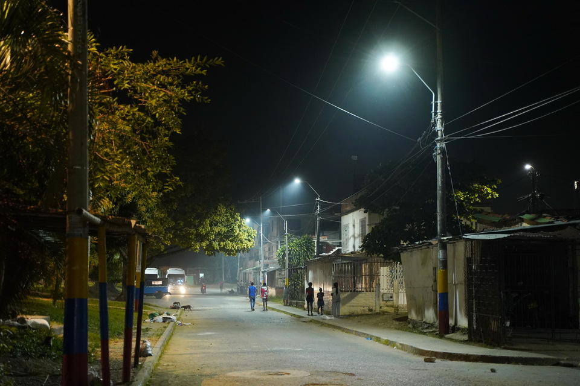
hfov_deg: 35.6
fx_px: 902
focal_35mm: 56
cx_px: 290
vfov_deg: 24.2
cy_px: 193
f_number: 2.8
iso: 5000
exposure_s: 1/80
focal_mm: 56
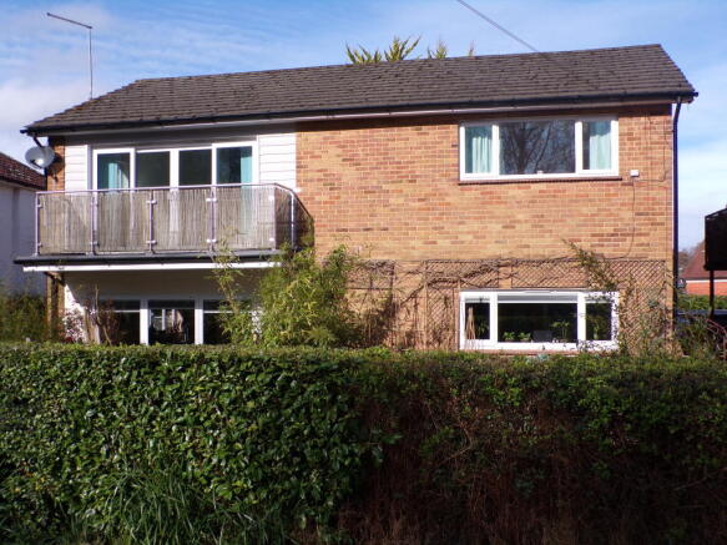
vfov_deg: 38.7
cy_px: 272
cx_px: 364
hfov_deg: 50.1
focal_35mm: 37
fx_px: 777
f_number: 4.7
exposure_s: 1/450
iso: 80
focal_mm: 6.6
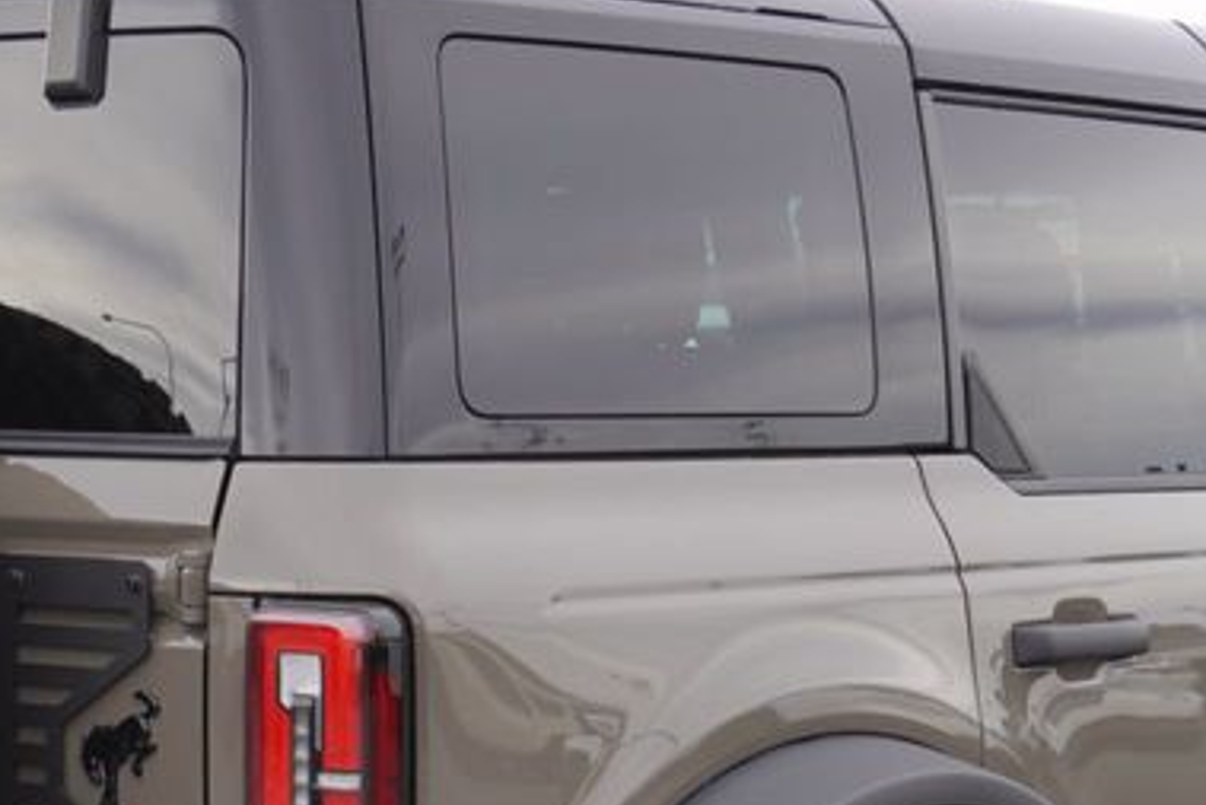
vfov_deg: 12.3
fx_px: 3664
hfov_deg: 18.7
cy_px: 897
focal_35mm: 109
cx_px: 547
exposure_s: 1/80
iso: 100
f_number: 5
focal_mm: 27
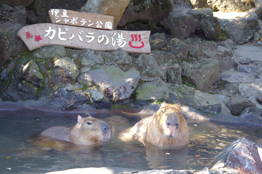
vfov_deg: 14.5
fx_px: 683
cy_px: 87
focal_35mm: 94
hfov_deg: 21.7
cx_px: 131
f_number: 5
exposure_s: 1/250
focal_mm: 62.5
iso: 400
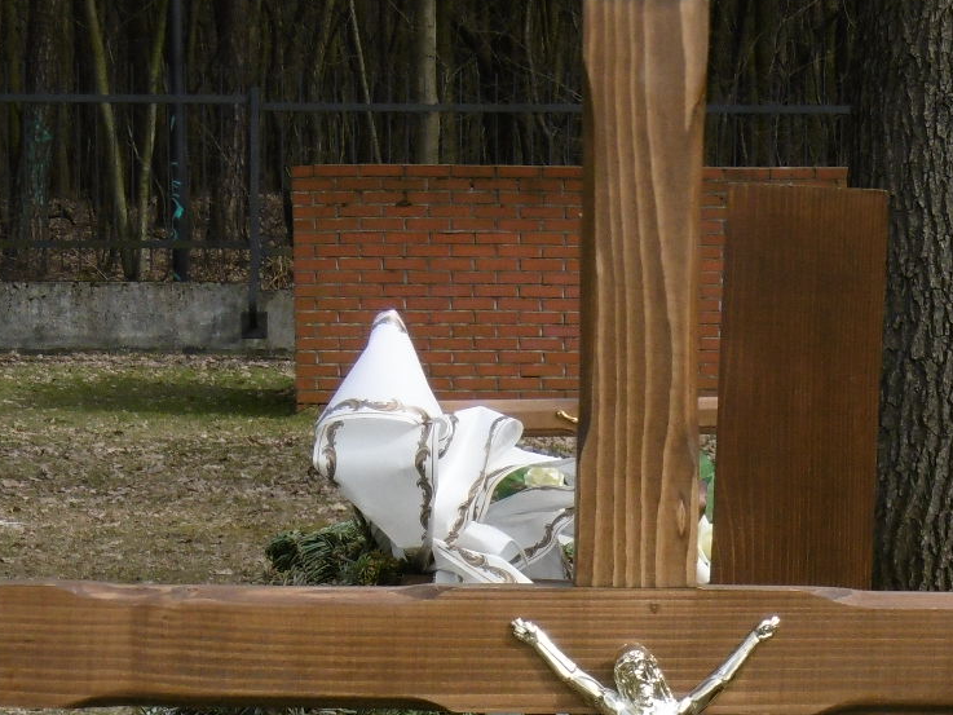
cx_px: 594
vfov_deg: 7.8
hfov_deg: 10.5
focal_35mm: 189
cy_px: 963
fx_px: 5204
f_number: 4.4
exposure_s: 1/400
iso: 100
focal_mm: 12.1
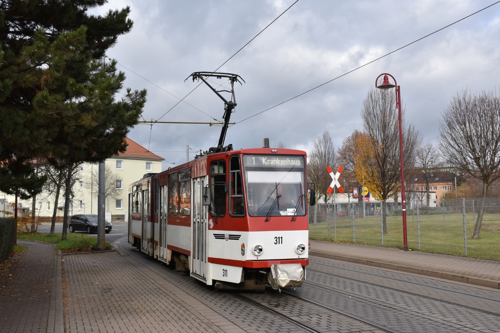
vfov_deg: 34.2
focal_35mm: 39
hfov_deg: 49.6
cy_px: 166
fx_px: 542
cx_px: 250
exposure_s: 1/500
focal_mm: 26
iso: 200
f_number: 5.6
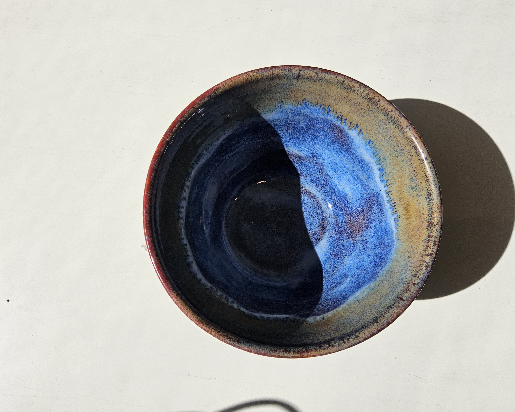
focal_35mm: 24
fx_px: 366
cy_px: 206
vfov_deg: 58.8
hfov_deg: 70.3
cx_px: 261
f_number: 2
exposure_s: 1/174
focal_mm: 3.08
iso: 32
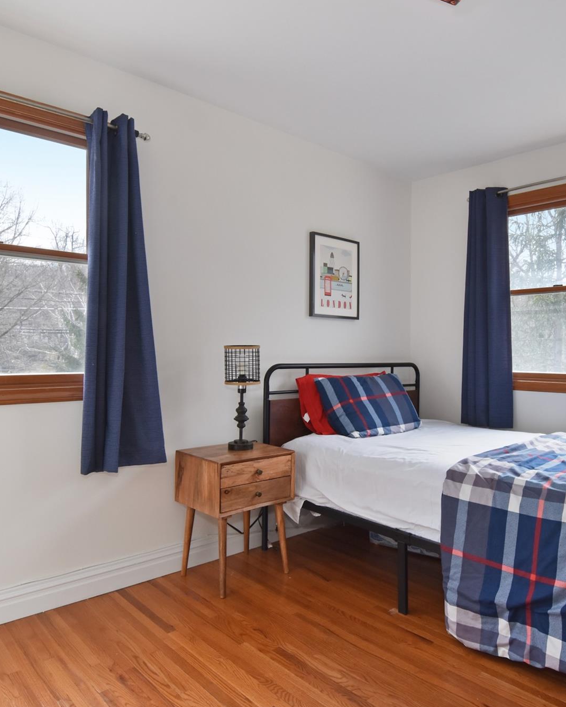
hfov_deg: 58.9
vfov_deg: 70.9
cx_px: 336
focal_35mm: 24
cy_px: 351
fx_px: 497
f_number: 11
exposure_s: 1/125
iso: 640
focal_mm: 11
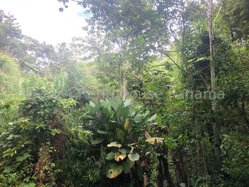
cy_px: 94
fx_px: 201
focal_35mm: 28
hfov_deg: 63.4
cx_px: 124
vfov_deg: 49.8
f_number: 1.8
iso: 25
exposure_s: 1/120
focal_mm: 3.99
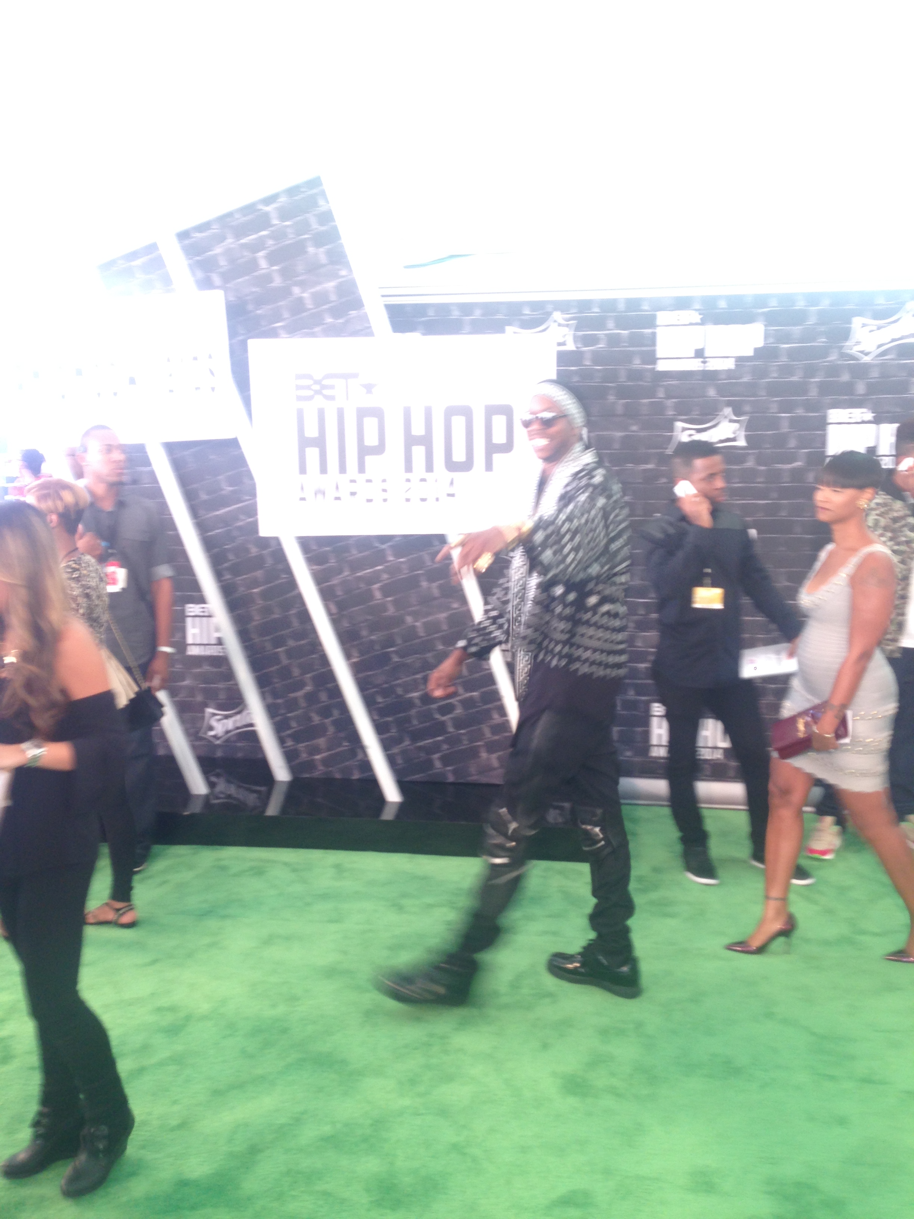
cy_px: 610
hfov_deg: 42.9
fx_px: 1162
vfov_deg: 55.4
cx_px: 457
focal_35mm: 33
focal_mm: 4.12
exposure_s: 1/20
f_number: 2.4
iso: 50
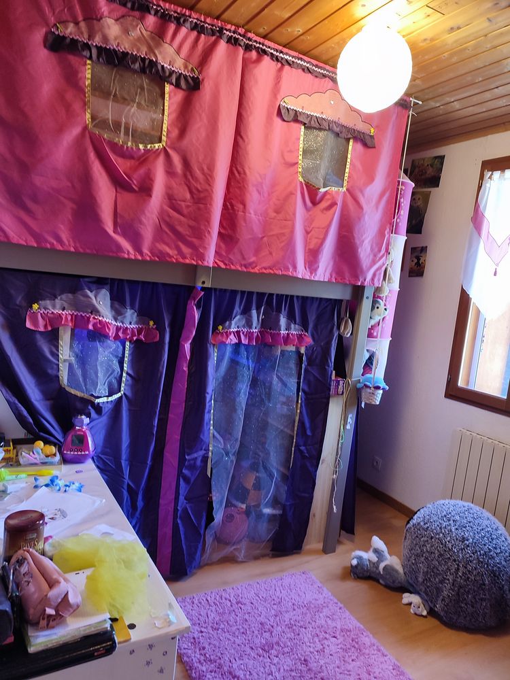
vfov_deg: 69.4
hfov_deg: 54.9
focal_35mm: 25
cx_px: 255
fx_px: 491
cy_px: 340
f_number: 1.9
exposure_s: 1/20
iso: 314
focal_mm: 6.04
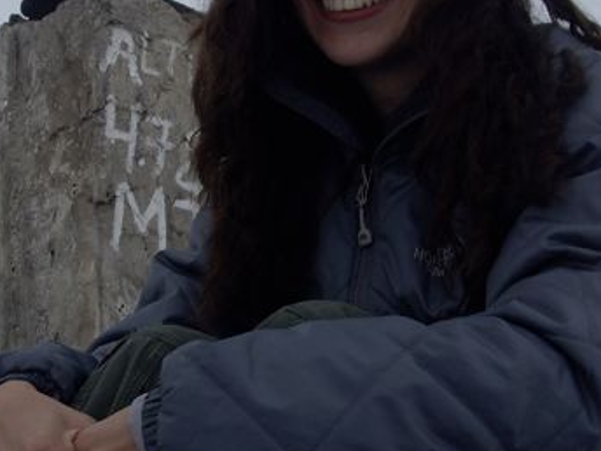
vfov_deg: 15.7
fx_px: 1632
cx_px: 276
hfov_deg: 20.9
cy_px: 274
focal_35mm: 94
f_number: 5.6
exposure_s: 1/200
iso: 50
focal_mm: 7.9
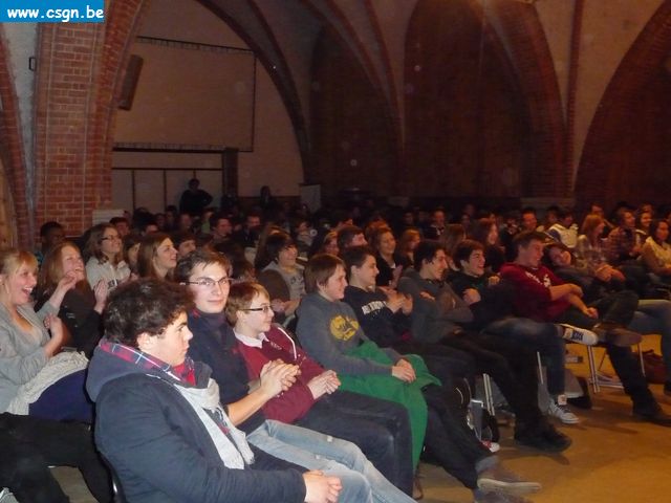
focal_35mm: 35
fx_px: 678
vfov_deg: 40.7
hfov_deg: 52.6
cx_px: 336
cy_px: 252
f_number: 3.3
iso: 800
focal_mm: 4.7
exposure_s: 1/30
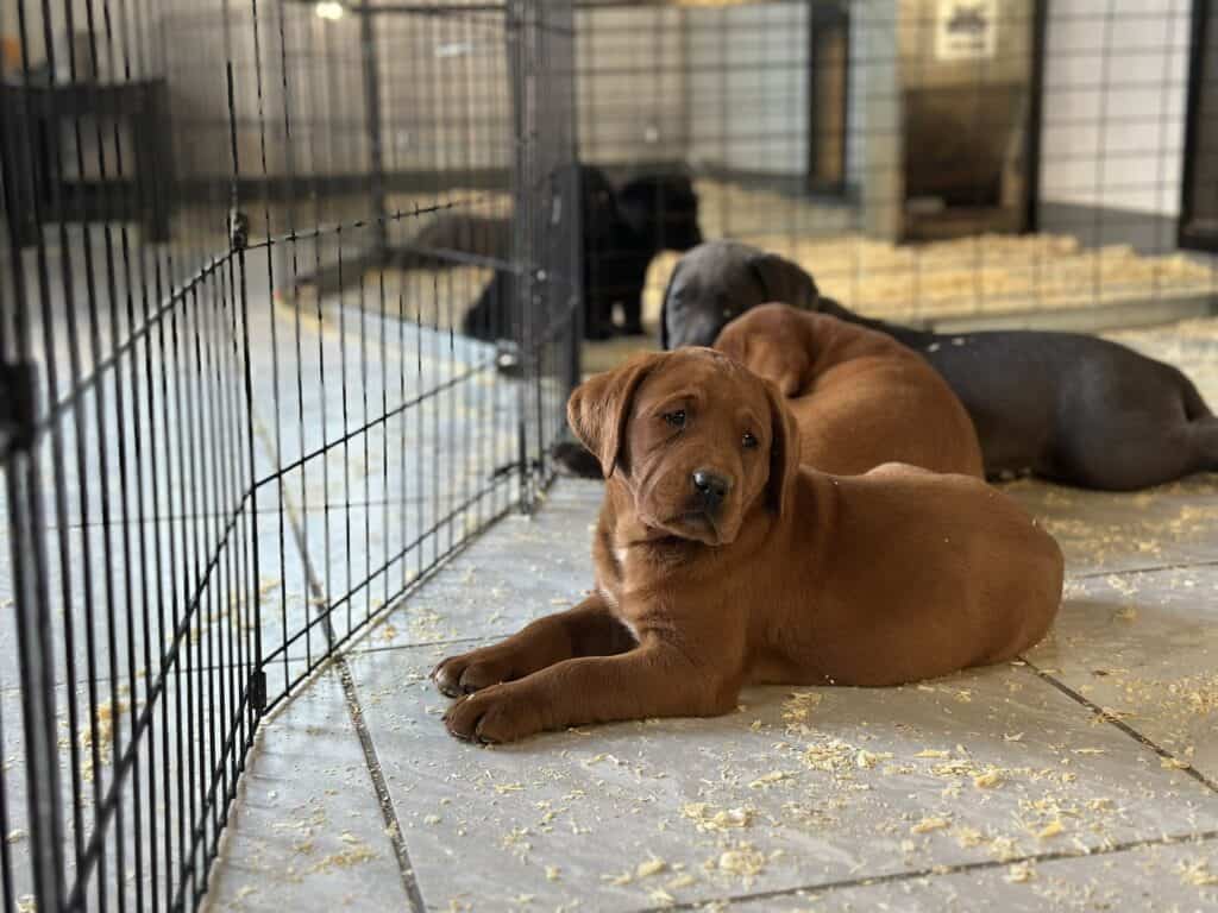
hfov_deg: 39.7
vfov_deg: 30.3
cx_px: 609
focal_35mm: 48
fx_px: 1689
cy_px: 456
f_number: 1.78
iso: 250
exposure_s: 1/60
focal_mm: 6.86
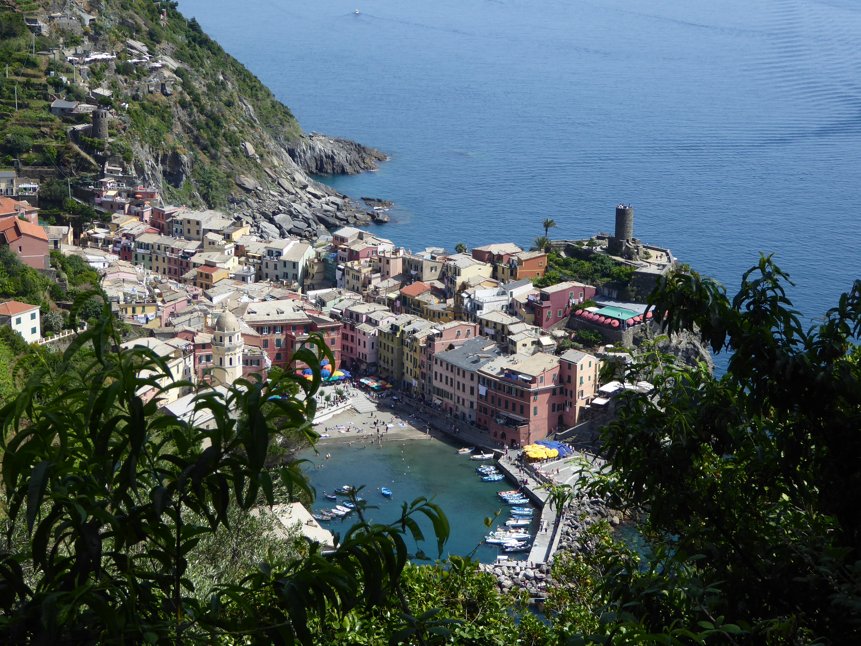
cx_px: 430
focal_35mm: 70
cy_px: 323
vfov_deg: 21.0
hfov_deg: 27.8
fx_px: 1741
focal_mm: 12.5
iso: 80
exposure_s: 1/400
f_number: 4.5
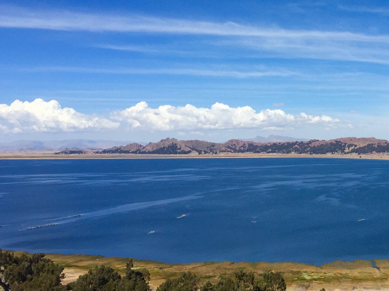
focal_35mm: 57
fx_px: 640
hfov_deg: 32.3
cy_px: 101
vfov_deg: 25.5
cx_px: 342
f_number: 2.2
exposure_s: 1/2825
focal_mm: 4.15
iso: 32
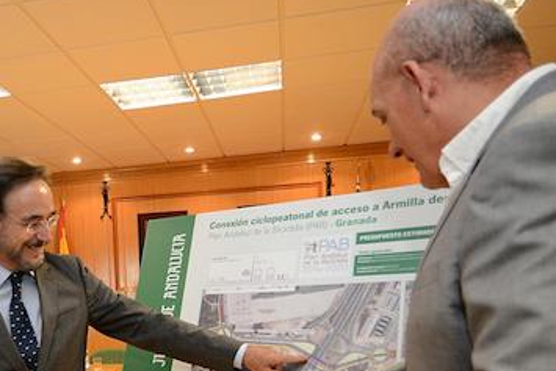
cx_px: 153
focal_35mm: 36
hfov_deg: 51.3
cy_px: 339
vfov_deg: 34.7
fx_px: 556
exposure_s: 1/125
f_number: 4
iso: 3200
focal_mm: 18
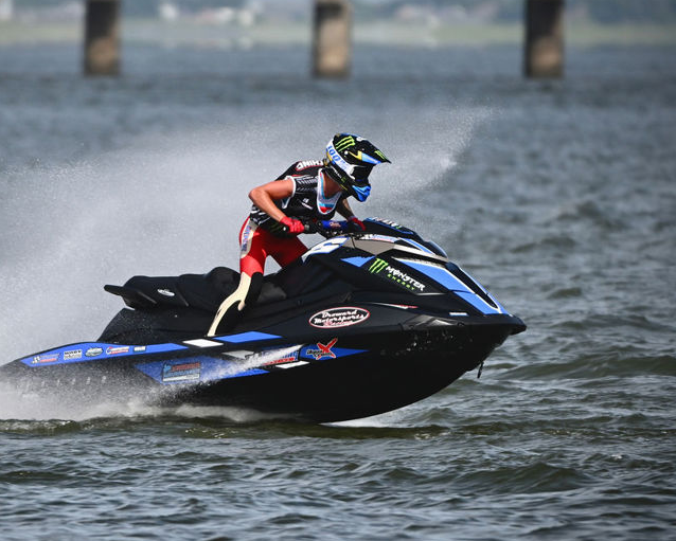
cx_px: 253
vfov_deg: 2.2
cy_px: 278
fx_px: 14131
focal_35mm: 706
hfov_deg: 2.7
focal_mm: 600
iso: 320
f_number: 6.3
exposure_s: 1/2000
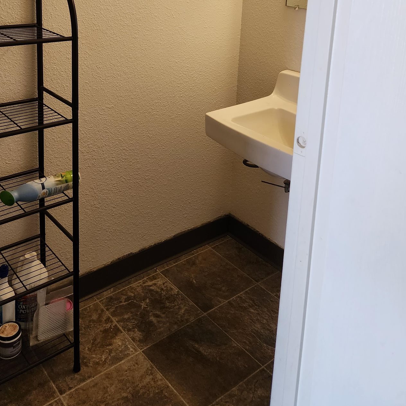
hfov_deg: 44.8
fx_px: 491
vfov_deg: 41.6
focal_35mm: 37
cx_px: 170
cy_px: 46
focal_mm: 6.4
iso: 320
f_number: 1.8
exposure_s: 1/120
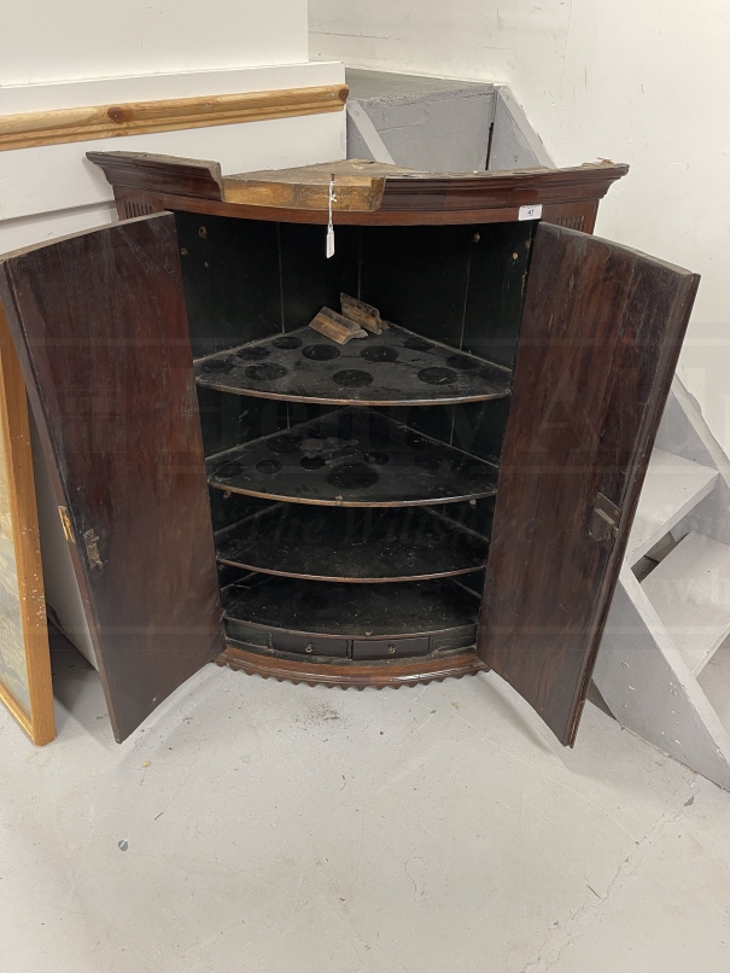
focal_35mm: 26
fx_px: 731
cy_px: 486
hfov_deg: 53.1
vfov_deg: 67.3
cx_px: 365
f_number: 1.6
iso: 200
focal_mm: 5.1
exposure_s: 1/50
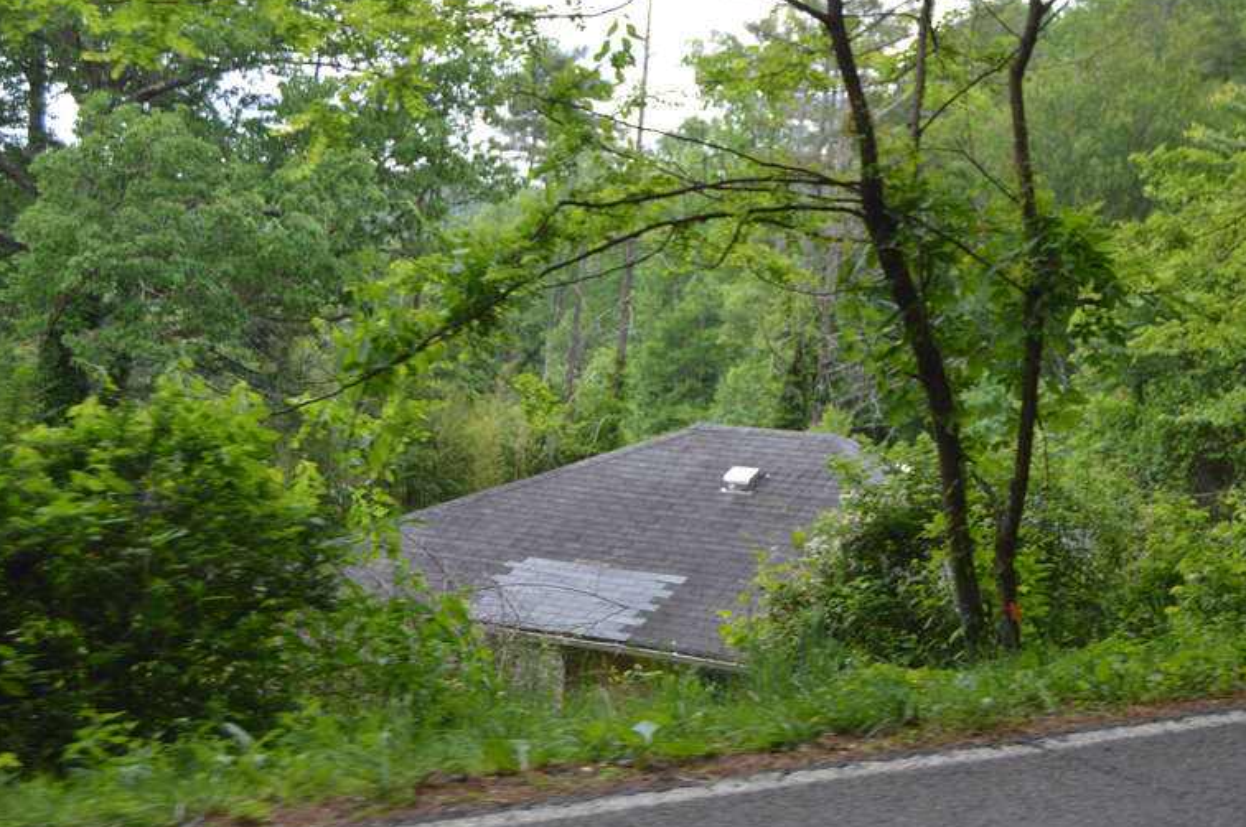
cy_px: 417
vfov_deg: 25.0
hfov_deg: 36.9
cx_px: 653
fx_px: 1867
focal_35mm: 54
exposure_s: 1/125
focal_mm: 34
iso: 125
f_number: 5.6
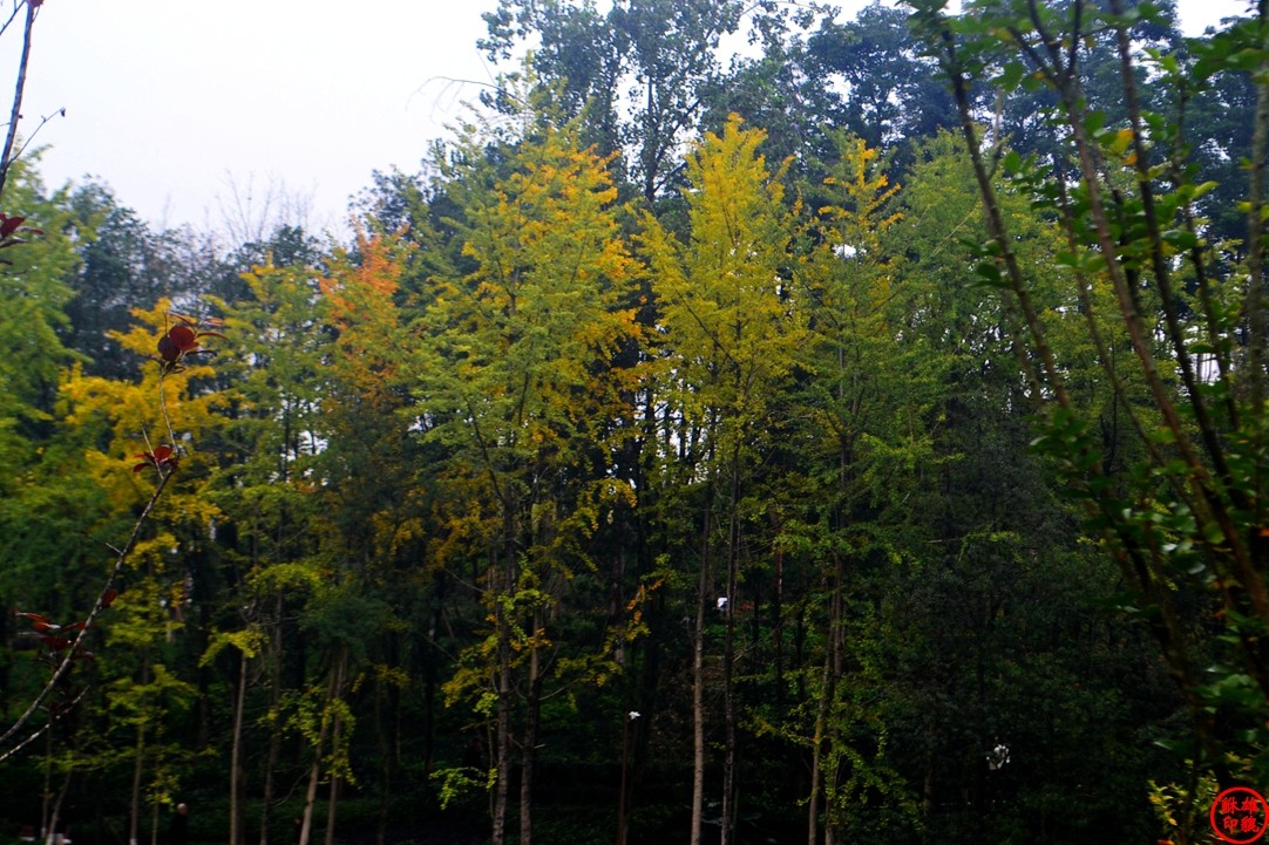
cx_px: 634
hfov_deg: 24.6
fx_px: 2907
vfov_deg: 16.5
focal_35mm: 82
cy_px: 422
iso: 400
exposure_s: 1/60
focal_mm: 55
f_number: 8
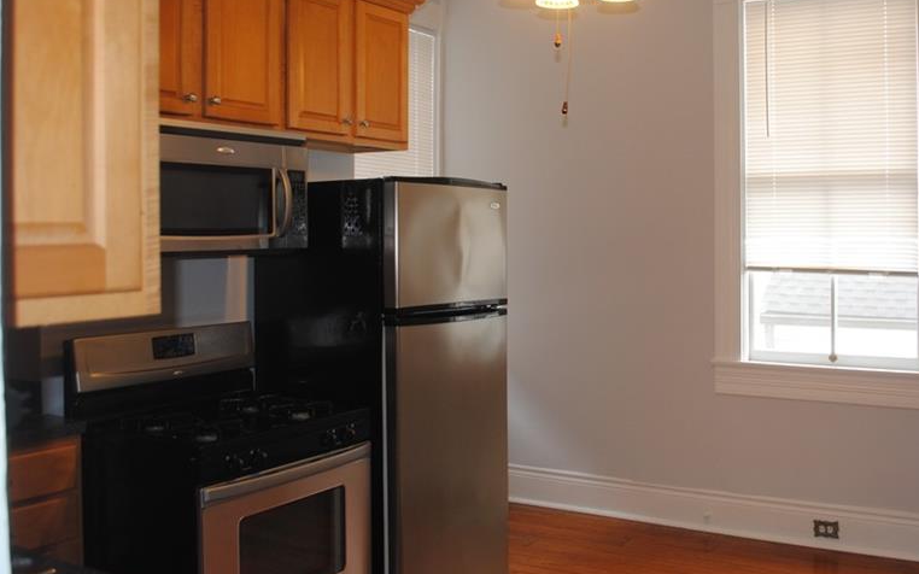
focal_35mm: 37
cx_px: 568
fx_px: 927
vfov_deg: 34.3
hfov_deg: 52.3
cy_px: 224
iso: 200
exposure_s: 1/60
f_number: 3.5
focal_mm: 18
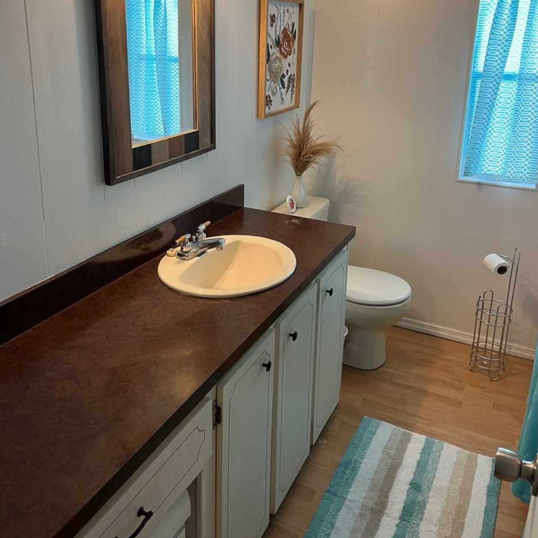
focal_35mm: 31
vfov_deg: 51.5
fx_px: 545
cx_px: 268
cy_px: 177
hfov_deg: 52.5
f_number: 1.6
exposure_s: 1/60
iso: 100
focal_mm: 5.1
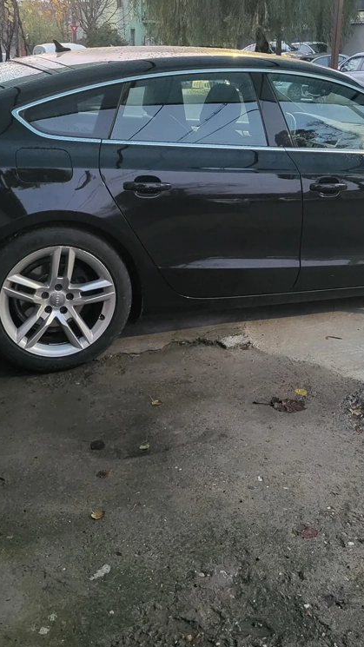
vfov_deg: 52.8
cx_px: 207
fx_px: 652
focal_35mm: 38
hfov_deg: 31.1
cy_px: 325
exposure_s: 1/25
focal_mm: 5.4
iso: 1000
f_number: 1.8
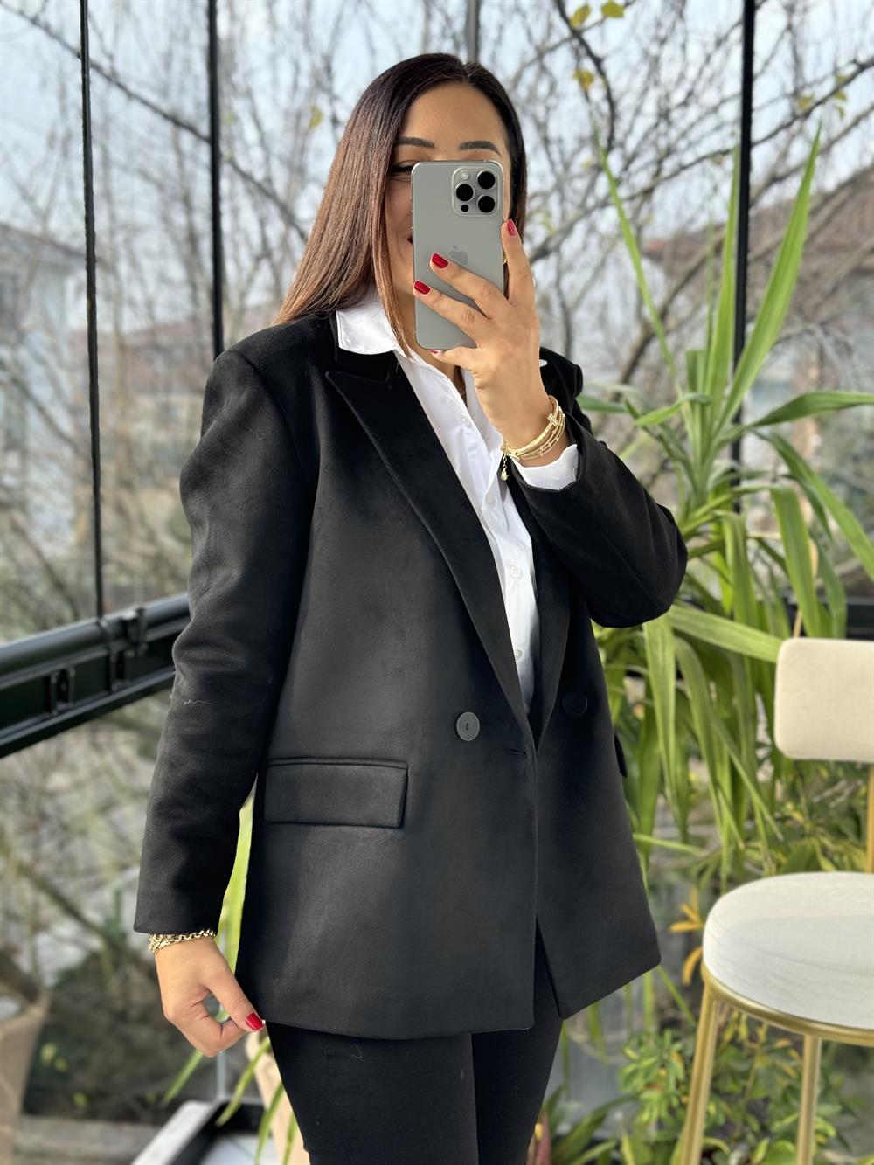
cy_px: 582
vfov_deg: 39.7
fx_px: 1616
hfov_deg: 30.3
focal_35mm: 48
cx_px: 437
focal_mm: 6.76
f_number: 1.78
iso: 100
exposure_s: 1/134
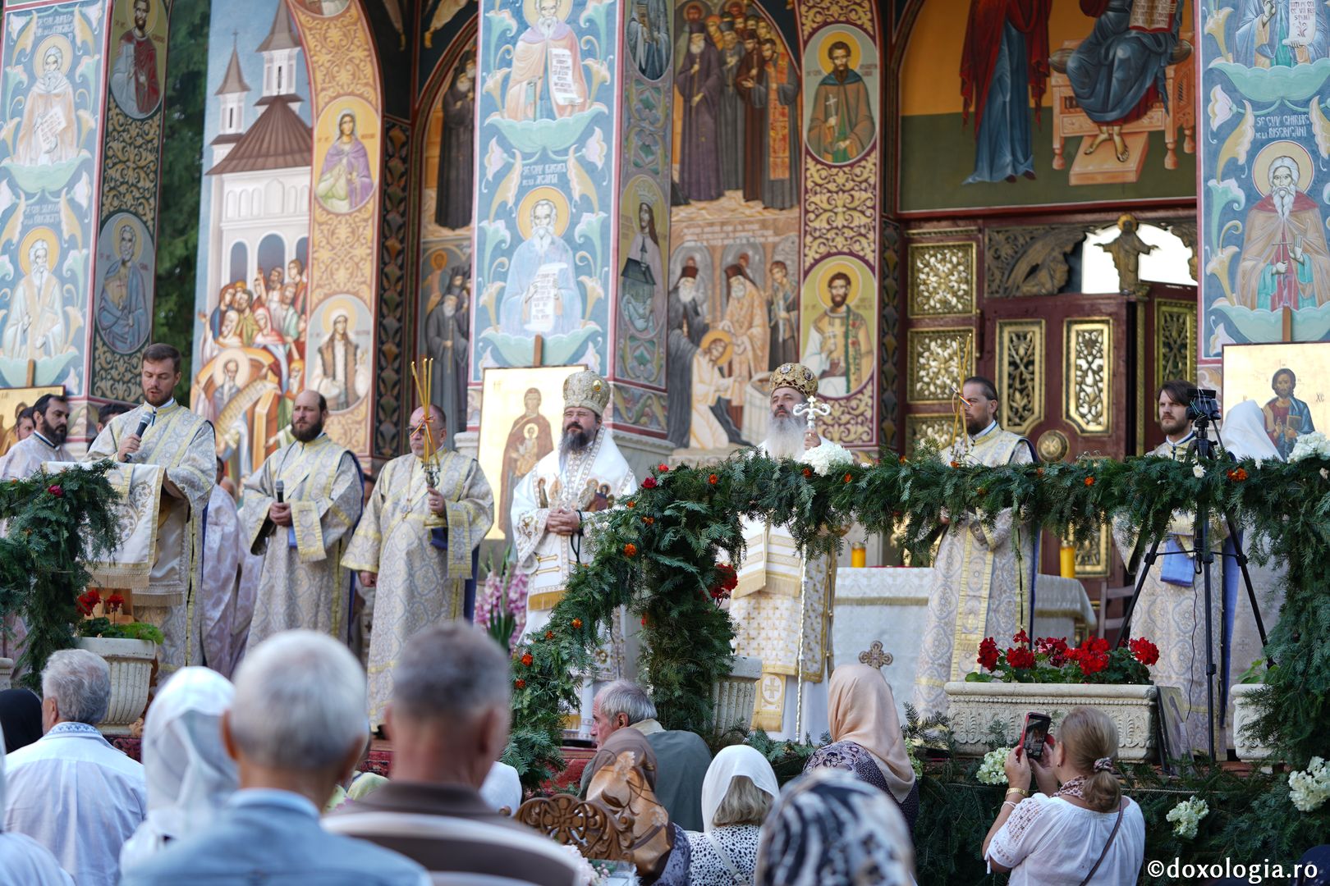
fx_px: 2586
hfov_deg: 28.8
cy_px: 443
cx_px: 665
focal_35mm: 70
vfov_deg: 19.5
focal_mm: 70
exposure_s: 1/125
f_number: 2.8
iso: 80
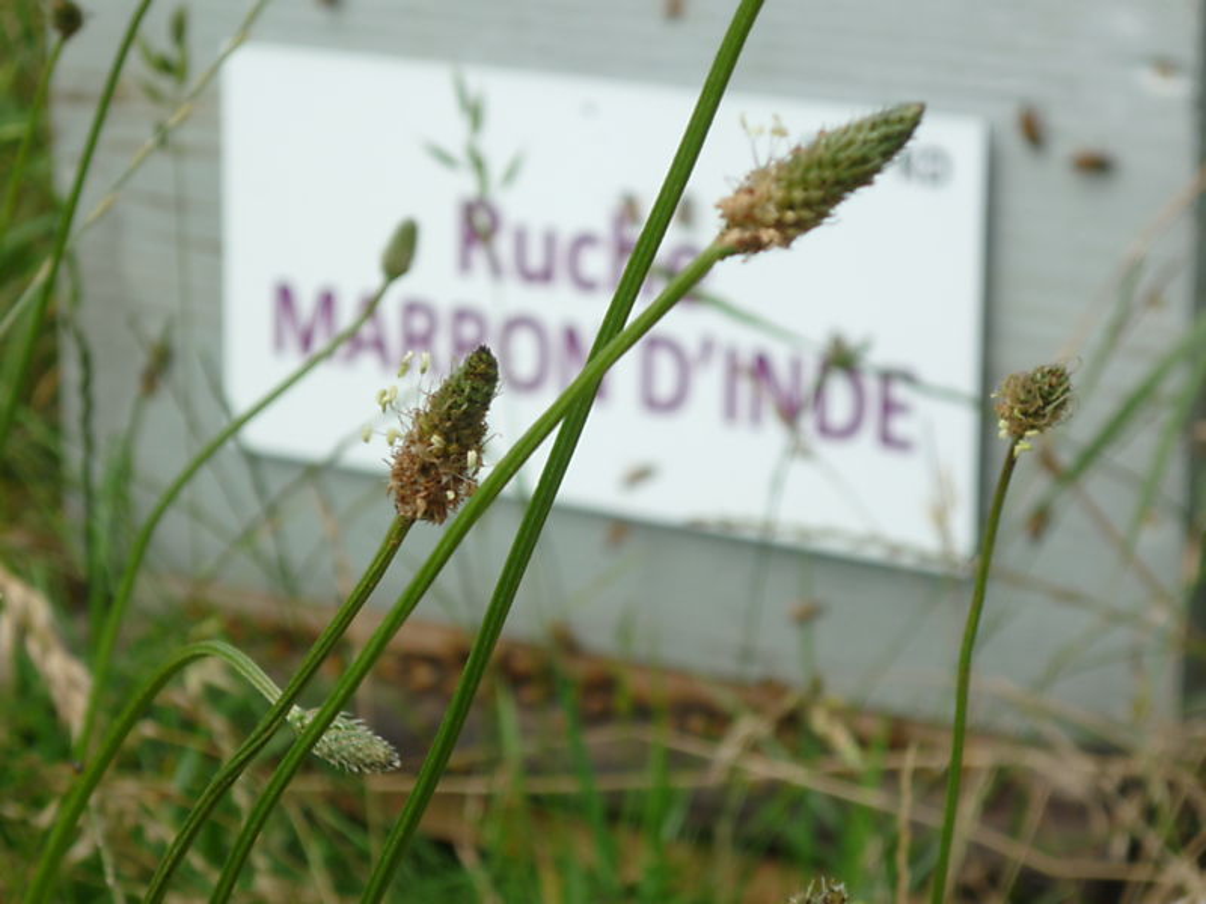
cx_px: 603
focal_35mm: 132
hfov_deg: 14.9
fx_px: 4599
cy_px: 452
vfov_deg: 11.2
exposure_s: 1/200
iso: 80
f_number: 5.9
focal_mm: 22
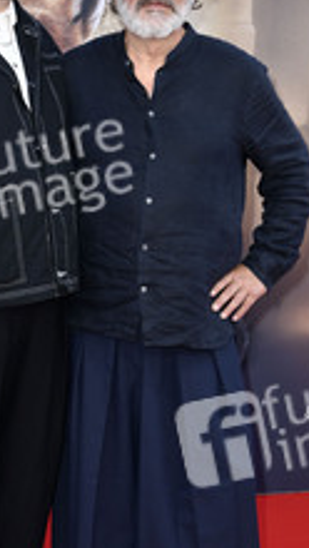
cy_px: 304
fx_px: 1716
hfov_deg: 10.3
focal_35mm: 118
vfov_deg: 18.1
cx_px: 77
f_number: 5.6
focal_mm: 62
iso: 640
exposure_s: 1/250
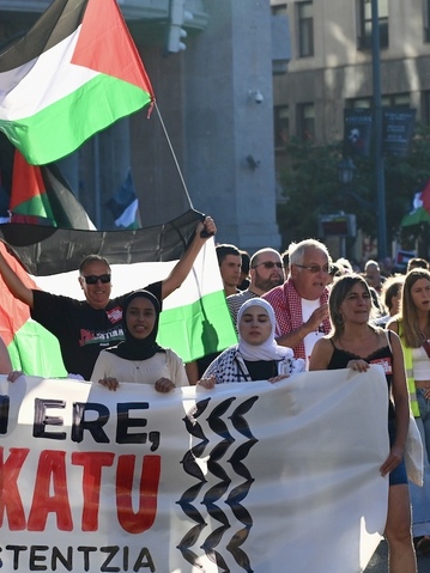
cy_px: 285
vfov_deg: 12.9
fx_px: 2535
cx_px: 83
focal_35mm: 153
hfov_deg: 9.7
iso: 800
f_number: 5.6
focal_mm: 105
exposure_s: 1/1600
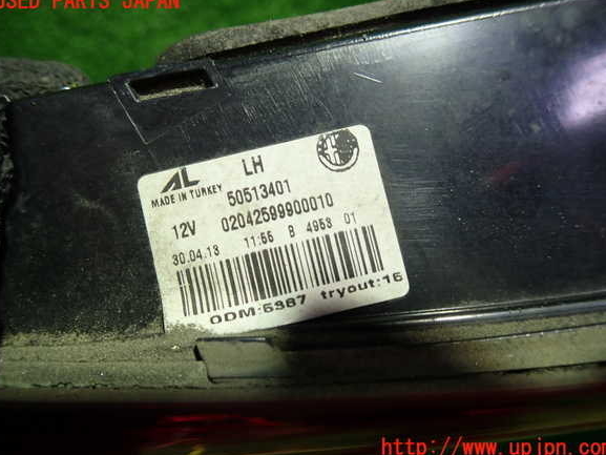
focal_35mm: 26
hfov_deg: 67.3
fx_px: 455
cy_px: 225
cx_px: 304
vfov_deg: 53.1
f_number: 2
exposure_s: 1/40
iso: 200
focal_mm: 4.5
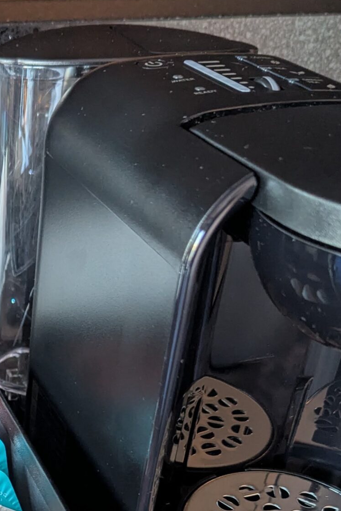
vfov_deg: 33.2
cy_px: 460
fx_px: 810
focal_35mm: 57
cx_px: -5
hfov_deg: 22.8
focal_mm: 6.81
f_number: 1.85
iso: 361
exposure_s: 1/25
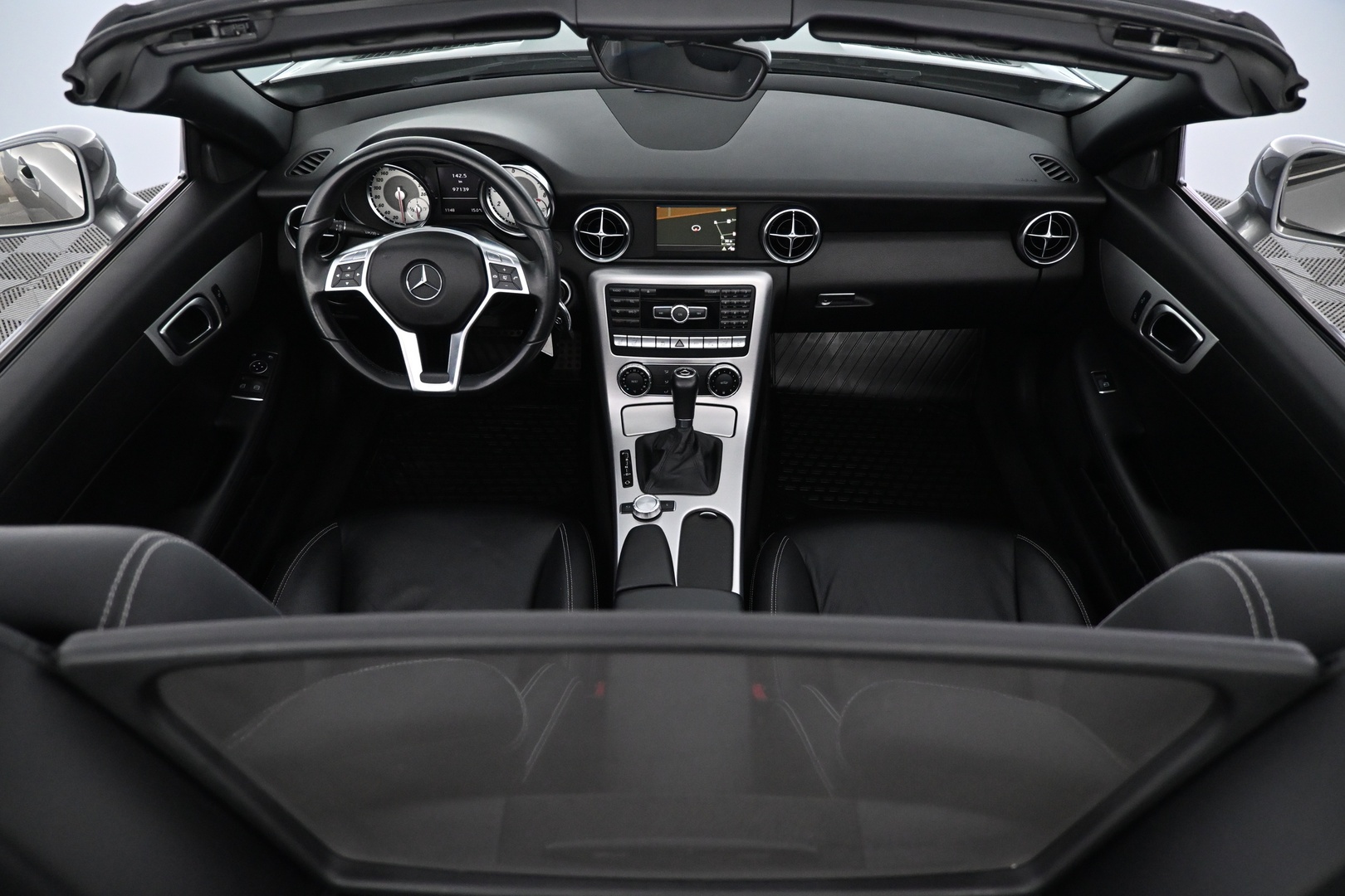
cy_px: 448
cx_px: 672
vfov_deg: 53.1
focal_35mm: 24
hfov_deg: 73.7
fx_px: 897
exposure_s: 1/80
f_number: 3.5
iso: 3200
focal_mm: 16
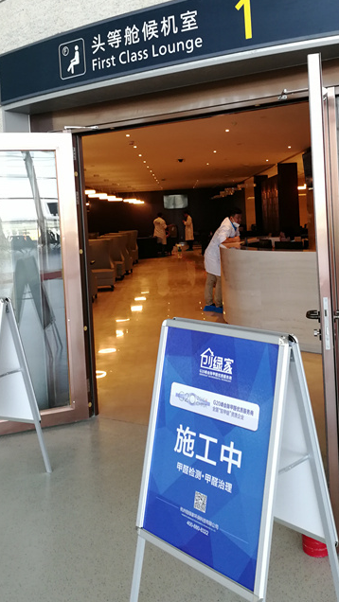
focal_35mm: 37
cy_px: 231
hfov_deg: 32.0
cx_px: 189
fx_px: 591
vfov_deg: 53.5
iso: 160
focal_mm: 3.84
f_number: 2.2
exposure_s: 1/50
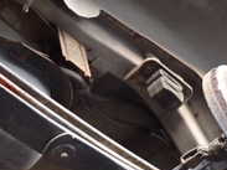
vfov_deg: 18.0
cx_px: 55
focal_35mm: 82
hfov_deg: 23.6
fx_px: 537
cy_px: 101
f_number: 2
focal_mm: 4.5
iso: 400
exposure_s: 1/30
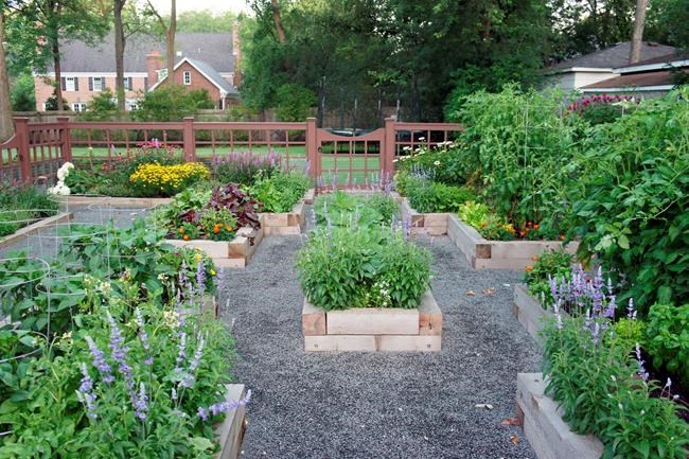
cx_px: 344
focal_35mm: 34
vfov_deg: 38.3
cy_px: 230
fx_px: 660
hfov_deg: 55.1
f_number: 4
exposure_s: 1/40
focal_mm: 23
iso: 500
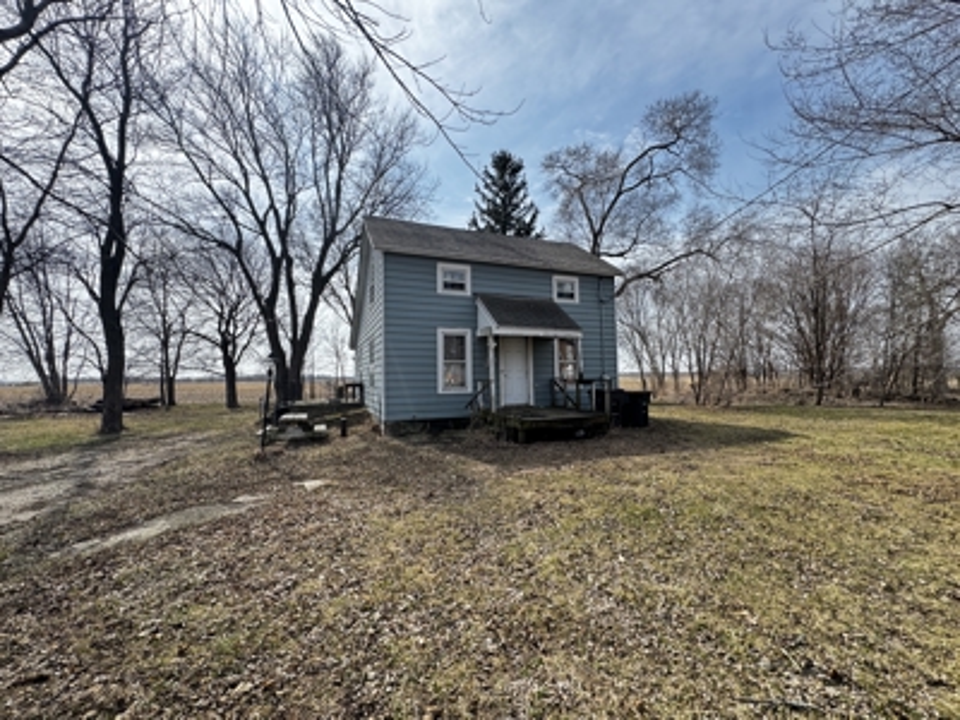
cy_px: 360
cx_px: 480
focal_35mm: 14
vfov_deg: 85.7
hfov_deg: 102.1
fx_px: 388
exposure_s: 1/578
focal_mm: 2.22
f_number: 2.2
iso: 40
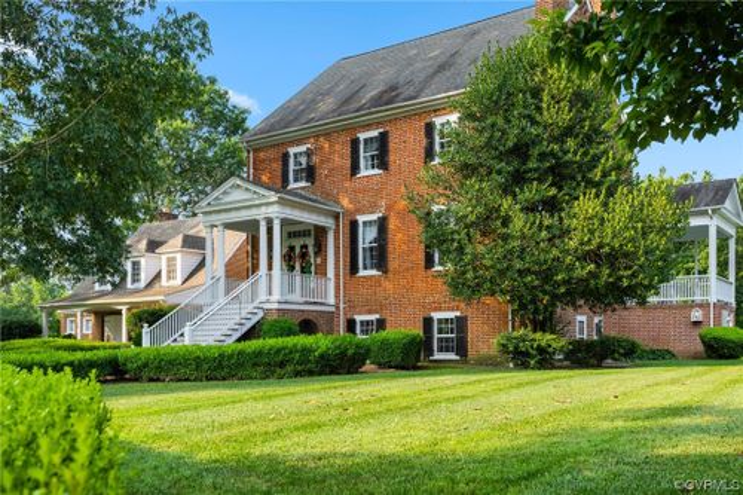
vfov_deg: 37.8
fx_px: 722
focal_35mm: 35
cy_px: 248
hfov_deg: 54.5
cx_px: 372
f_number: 6.3
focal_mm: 35
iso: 160
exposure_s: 1/250
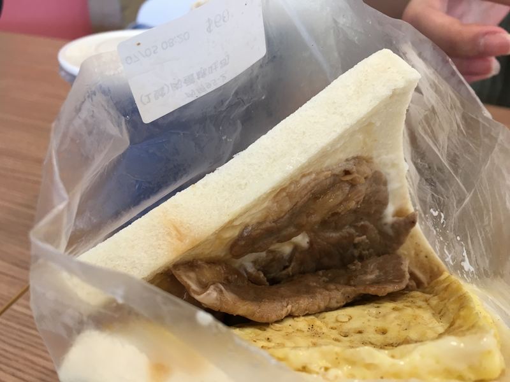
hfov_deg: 61.7
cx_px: 255
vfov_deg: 48.2
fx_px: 427
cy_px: 191
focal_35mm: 29
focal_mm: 4.15
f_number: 2.2
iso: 25
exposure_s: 1/15
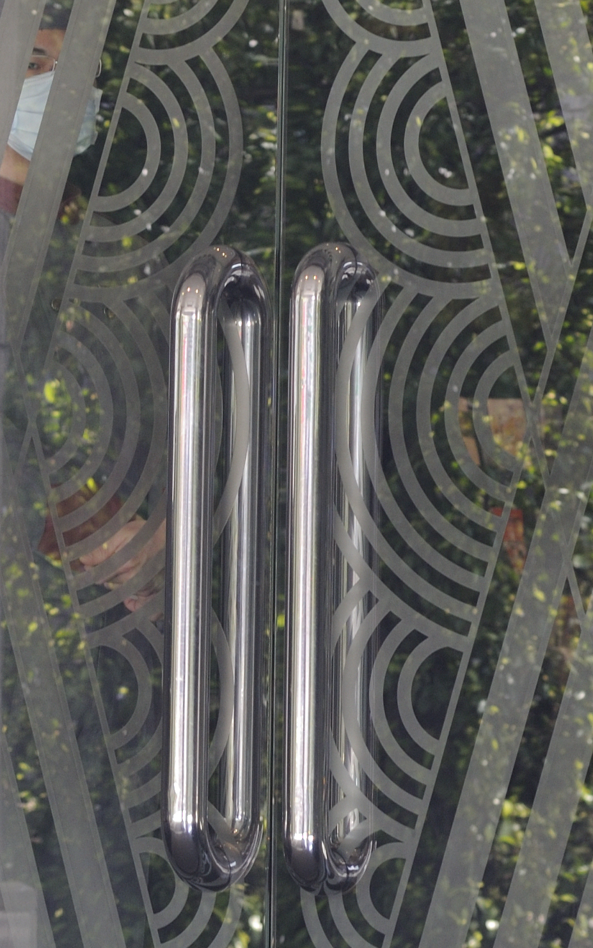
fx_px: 7938
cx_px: -730
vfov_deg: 6.8
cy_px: 600
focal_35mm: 307
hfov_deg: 4.2
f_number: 5.6
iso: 800
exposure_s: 1/100
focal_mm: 105
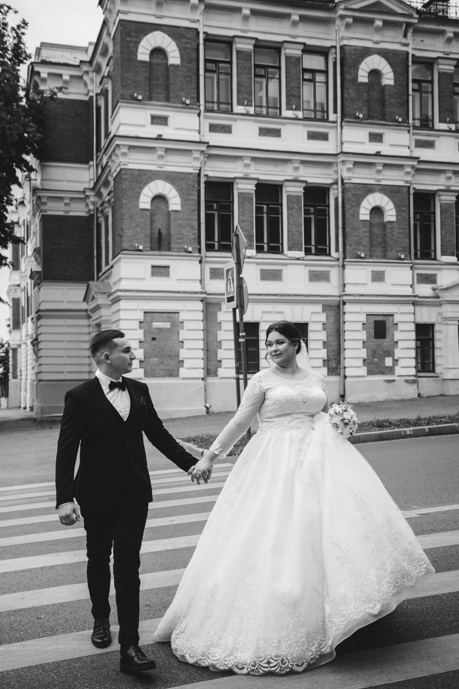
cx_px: 230
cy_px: 344
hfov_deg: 34.2
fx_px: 746
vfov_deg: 49.6
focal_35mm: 39
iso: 250
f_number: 1.8
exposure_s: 1/4000
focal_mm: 26
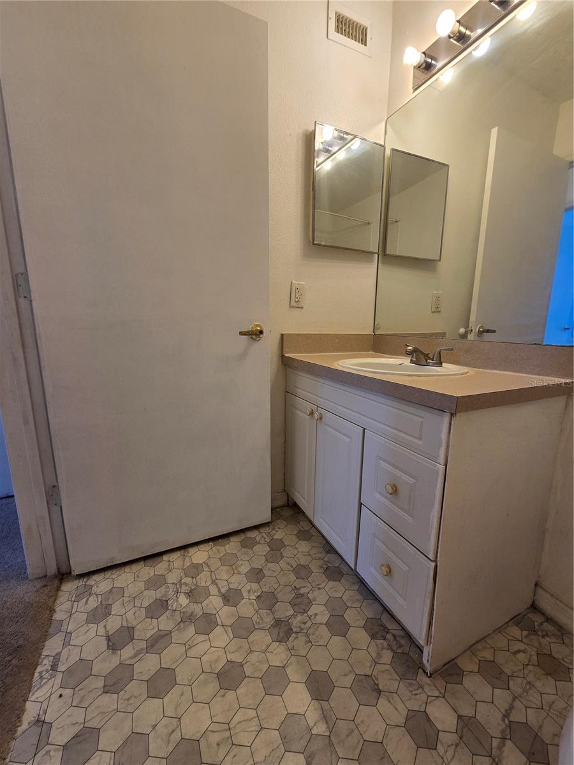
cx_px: 287
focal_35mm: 13
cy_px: 382
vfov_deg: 106.2
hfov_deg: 89.9
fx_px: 287
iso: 64
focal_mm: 2.2
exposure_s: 1/120
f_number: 2.2
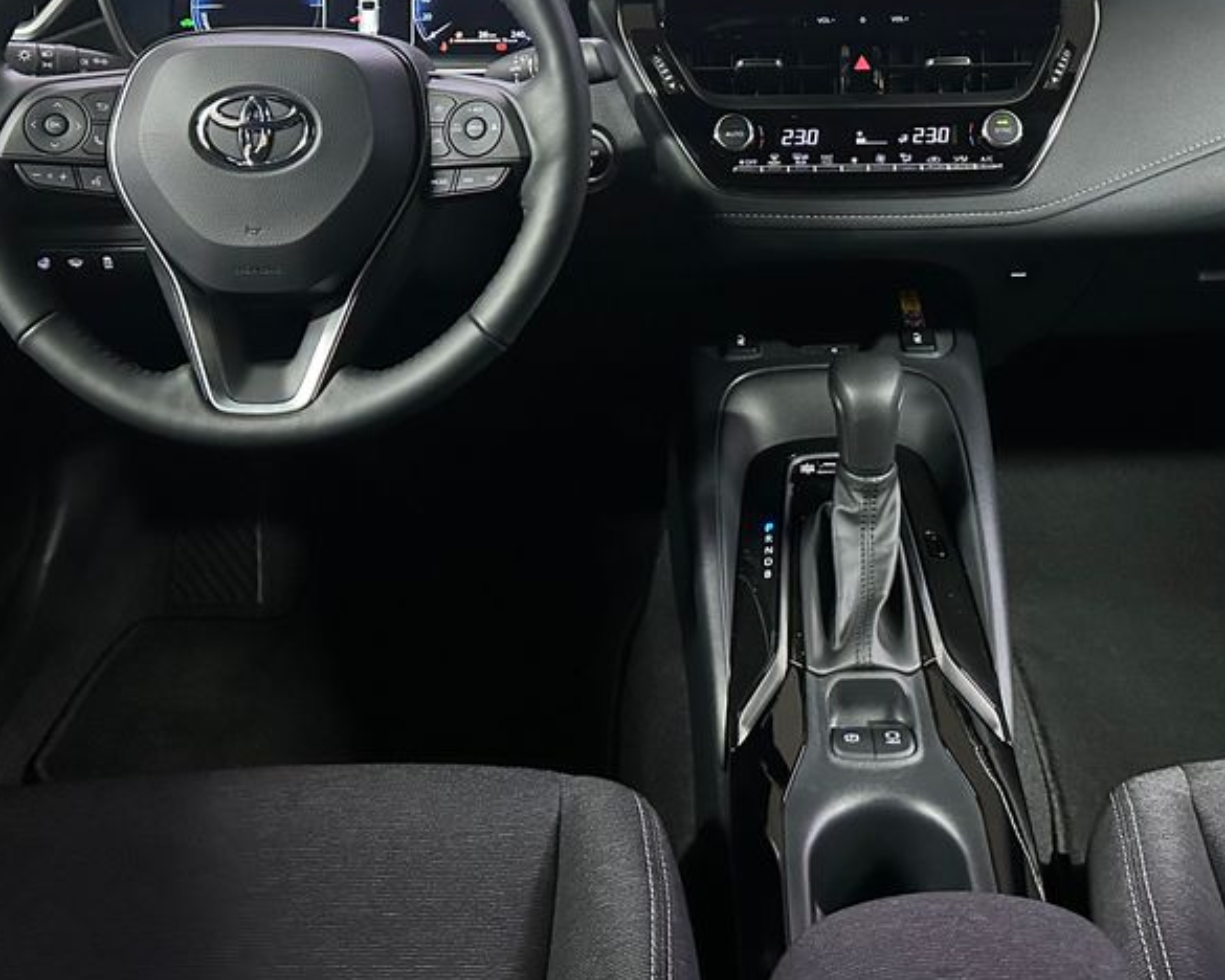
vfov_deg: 35.2
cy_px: 178
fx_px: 1486
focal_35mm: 41
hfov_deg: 44.5
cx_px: 741
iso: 800
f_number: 1.78
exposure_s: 1/33
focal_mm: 6.86
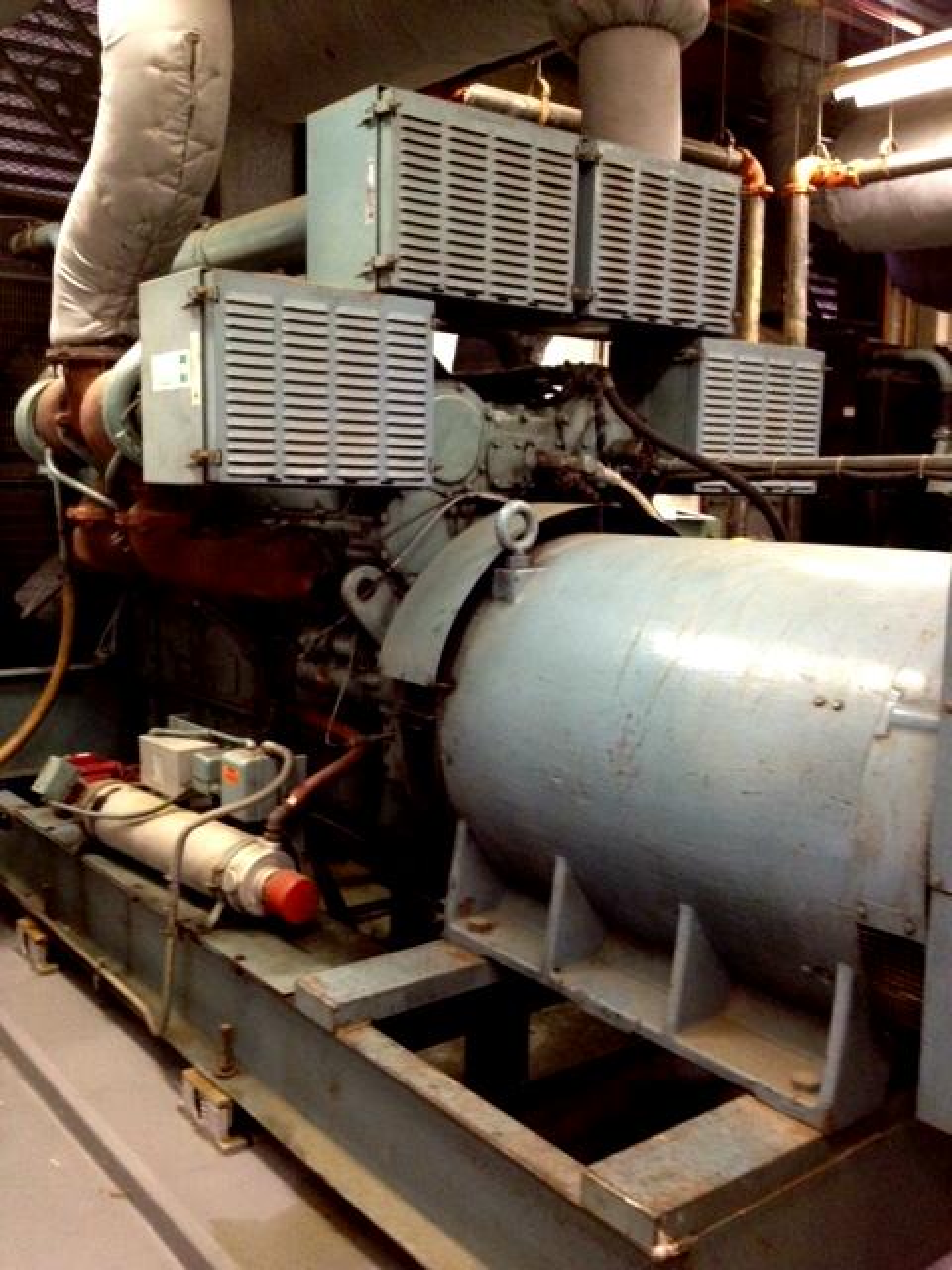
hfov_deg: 40.7
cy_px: 635
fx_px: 1283
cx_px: 476
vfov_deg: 52.6
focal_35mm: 35
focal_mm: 4.28
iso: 400
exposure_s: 1/17
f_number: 2.4
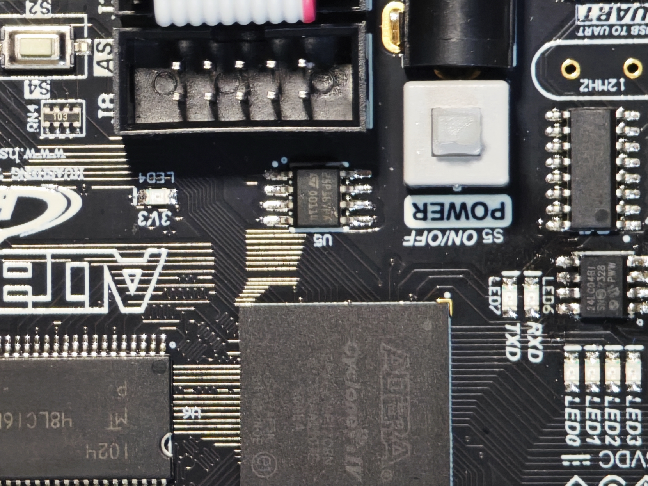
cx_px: -22
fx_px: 5540
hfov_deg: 6.7
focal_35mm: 296
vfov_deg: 5.0
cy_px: 273
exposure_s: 1/33.3
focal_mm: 19.4
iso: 800
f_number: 2.5
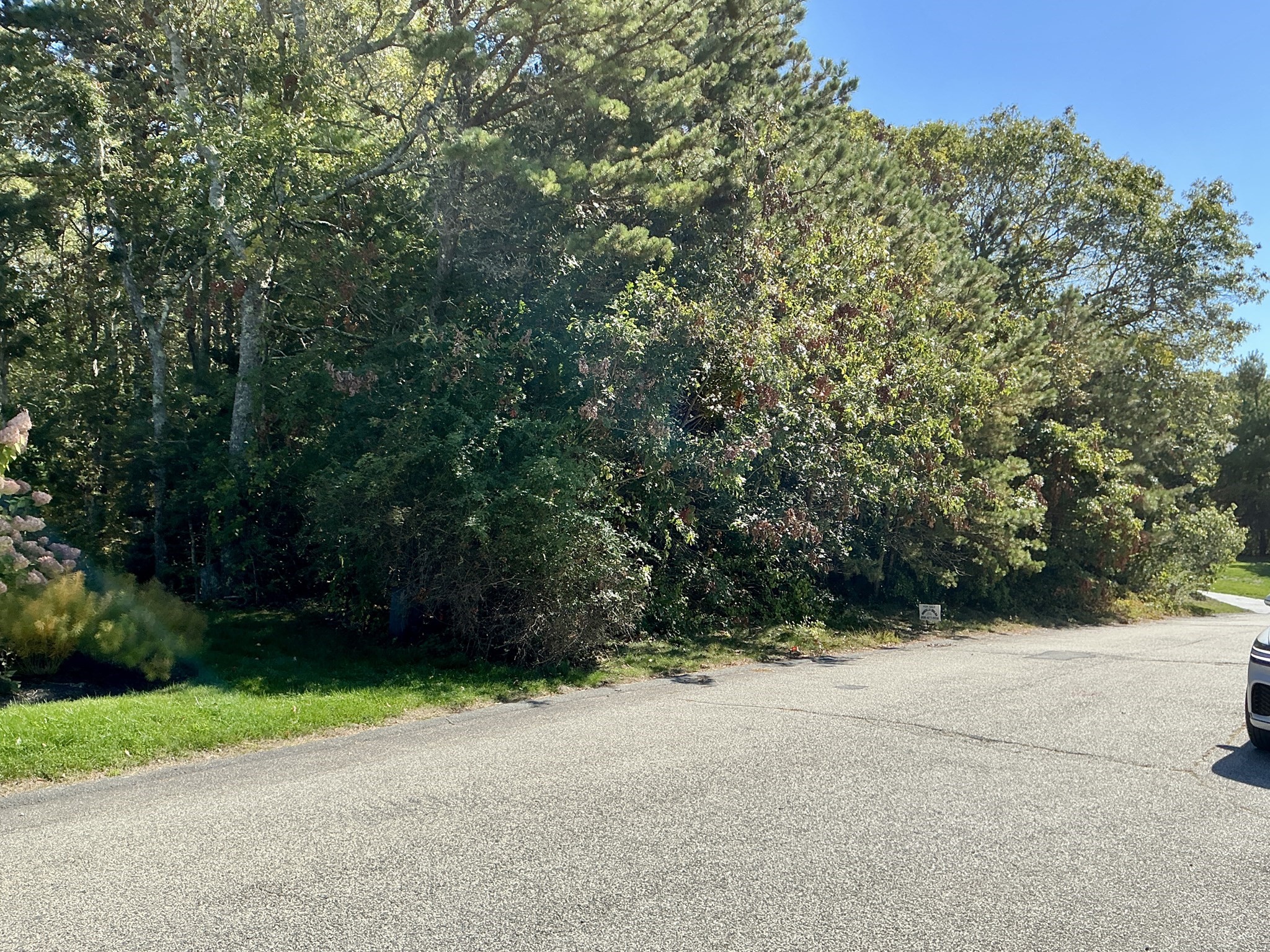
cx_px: 635
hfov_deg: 63.4
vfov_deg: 49.7
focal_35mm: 28
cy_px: 476
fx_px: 1027
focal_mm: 3
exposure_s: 1/829
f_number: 1.8
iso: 25
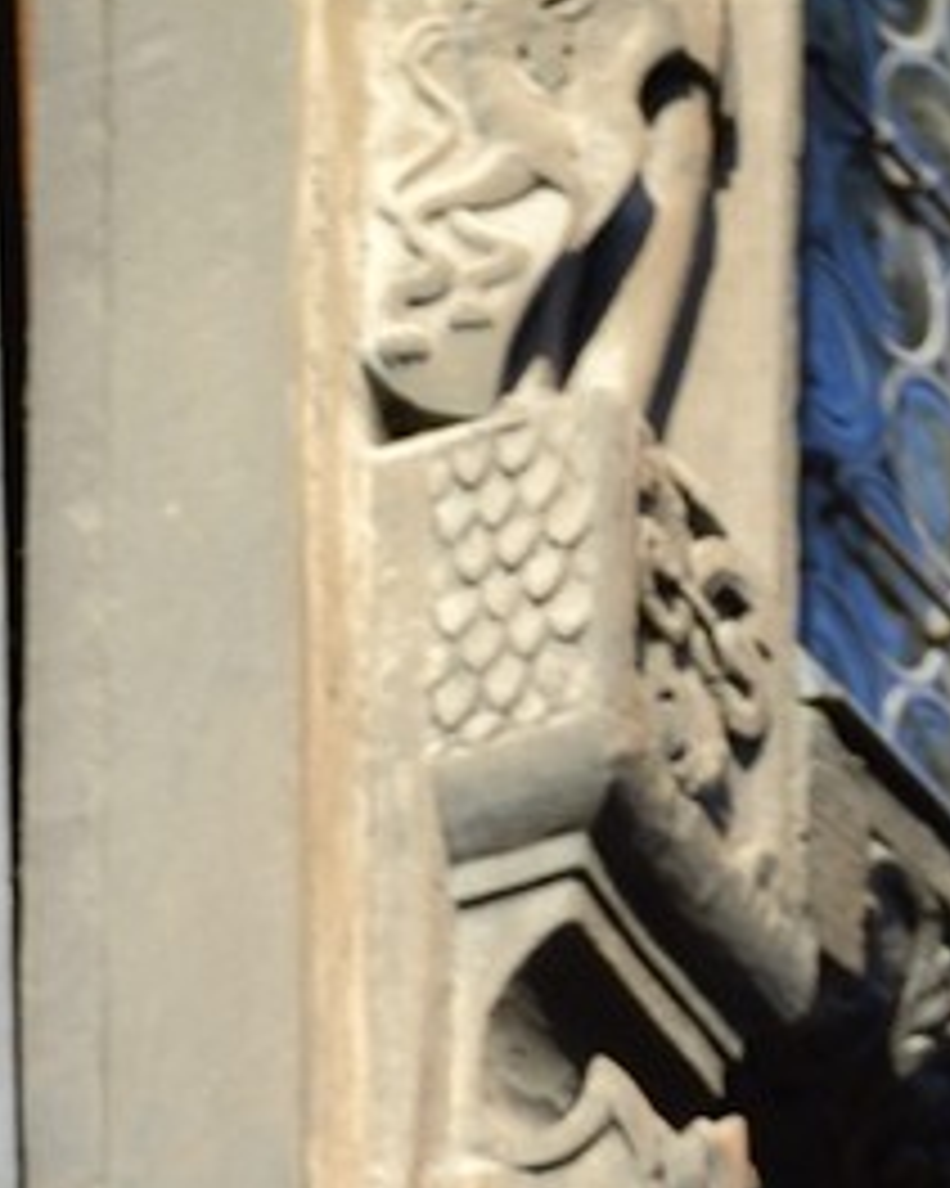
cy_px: 2529
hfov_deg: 1.5
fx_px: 37030
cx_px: -858
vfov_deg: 1.8
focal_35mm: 1053
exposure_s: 1/250
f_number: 5
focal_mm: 185
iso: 200
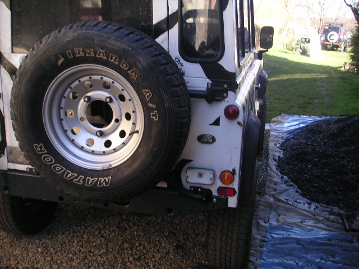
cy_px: 134
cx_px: 180
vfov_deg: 37.7
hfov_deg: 49.0
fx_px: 394
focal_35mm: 38
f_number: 2.8
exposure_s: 1/90
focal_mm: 6
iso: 50
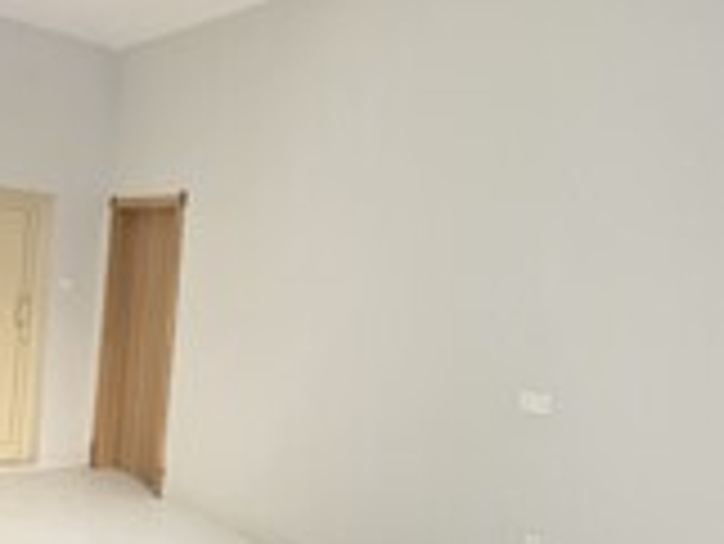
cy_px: 326
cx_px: 331
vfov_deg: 38.6
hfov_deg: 50.0
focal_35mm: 37
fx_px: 774
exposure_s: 1/100
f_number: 1.9
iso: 200
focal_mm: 2.2
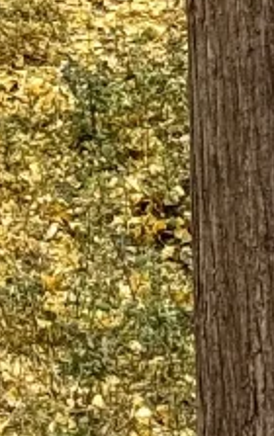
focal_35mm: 328
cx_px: -235
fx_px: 3906
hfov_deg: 4.0
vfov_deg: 5.9
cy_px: -897
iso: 80
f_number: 1.78
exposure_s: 1/762
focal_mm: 6.76
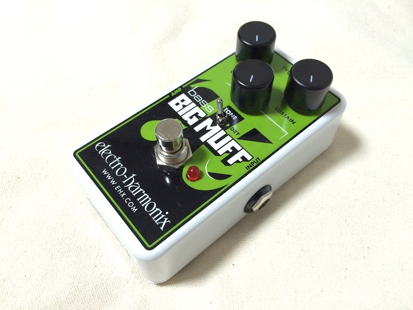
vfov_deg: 48.2
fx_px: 346
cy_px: 155
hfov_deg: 61.7
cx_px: 206
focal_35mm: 29
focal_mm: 4.15
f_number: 2.2
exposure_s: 1/33
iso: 250
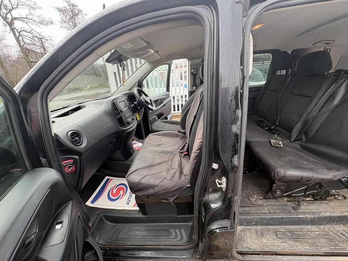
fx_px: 141
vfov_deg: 85.7
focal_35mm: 14
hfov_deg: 102.1
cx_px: 174
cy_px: 130
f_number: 2.2
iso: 64
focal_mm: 2.22
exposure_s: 1/146
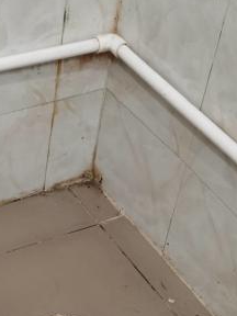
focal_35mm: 100
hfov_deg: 14.2
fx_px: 913
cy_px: 432
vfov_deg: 18.1
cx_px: -77
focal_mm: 6.71
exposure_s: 1/33.3
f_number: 1.9
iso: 400
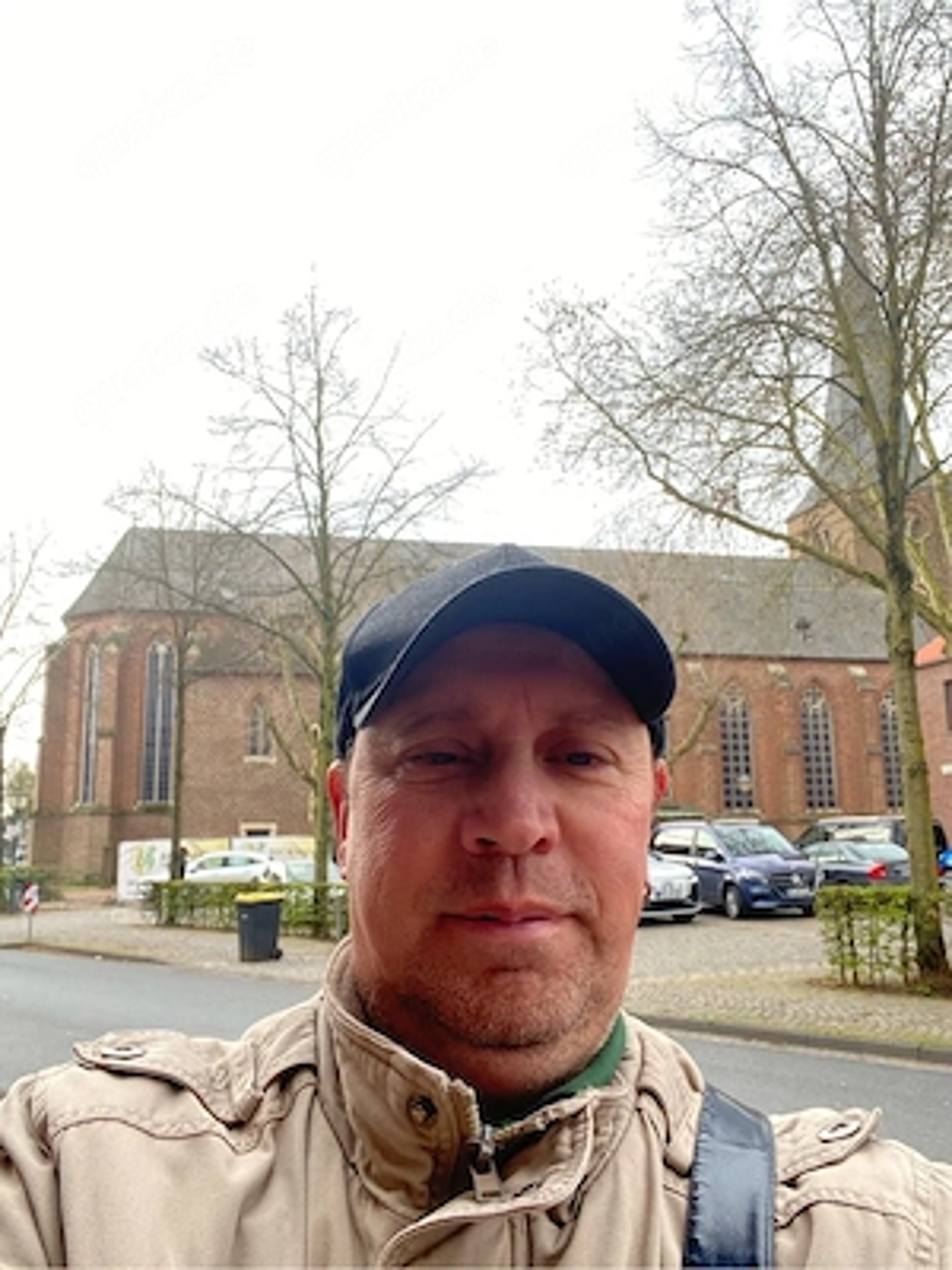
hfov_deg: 46.8
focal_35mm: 30
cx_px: 476
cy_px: 635
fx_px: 1100
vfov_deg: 60.0
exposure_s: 1/122
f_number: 2.2
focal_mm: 2.71
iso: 50
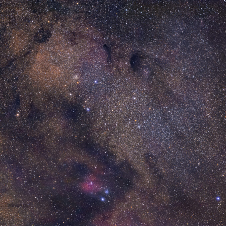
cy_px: 113
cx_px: 117
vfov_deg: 2.7
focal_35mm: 640
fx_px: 4727
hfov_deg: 2.7
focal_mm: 500
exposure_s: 900
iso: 400
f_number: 7.1
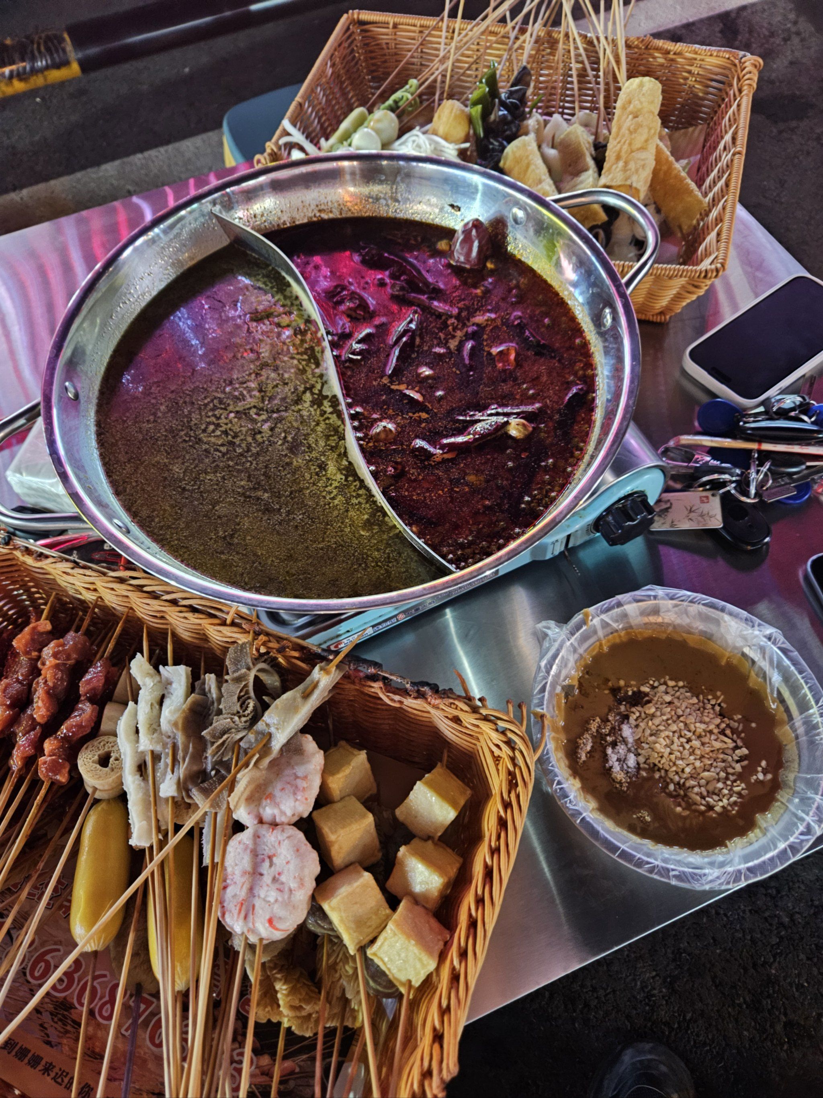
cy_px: 549
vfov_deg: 73.9
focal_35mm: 23
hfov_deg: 58.9
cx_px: 412
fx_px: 729
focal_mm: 5.4
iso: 800
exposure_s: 1/25
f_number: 1.8
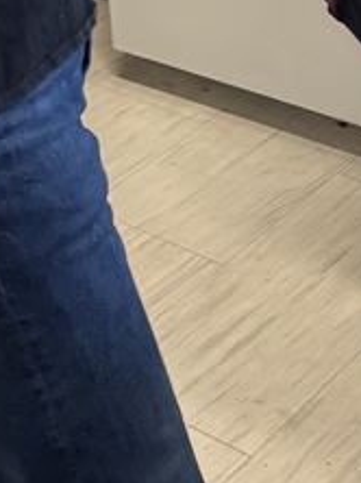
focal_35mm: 120
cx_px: 354
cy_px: -313
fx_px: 1672
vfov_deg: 14.8
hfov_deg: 12.2
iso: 125
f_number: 1.6
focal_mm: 5.96
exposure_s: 1/100
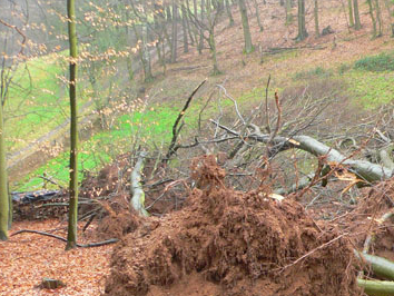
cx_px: 309
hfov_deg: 30.9
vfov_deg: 23.9
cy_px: 214
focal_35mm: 61
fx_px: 695
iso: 200
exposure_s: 1/40
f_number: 2.8
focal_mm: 6
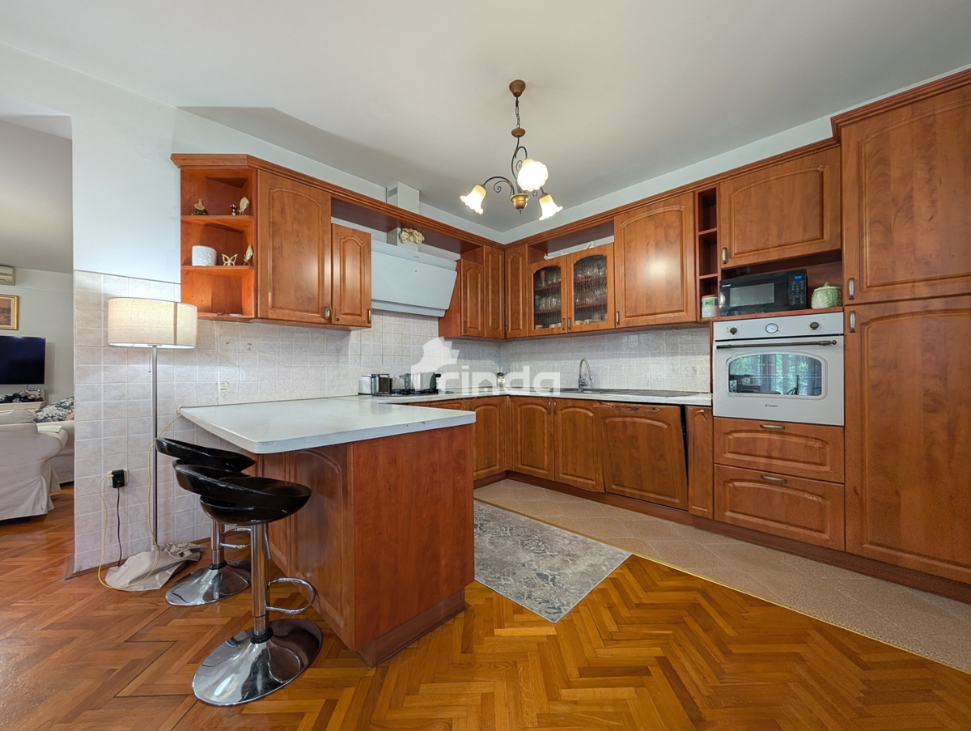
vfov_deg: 94.6
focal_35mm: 12
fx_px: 337
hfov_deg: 110.5
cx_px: 486
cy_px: 366
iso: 58
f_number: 1.7
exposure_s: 1/27.9
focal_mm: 2.02
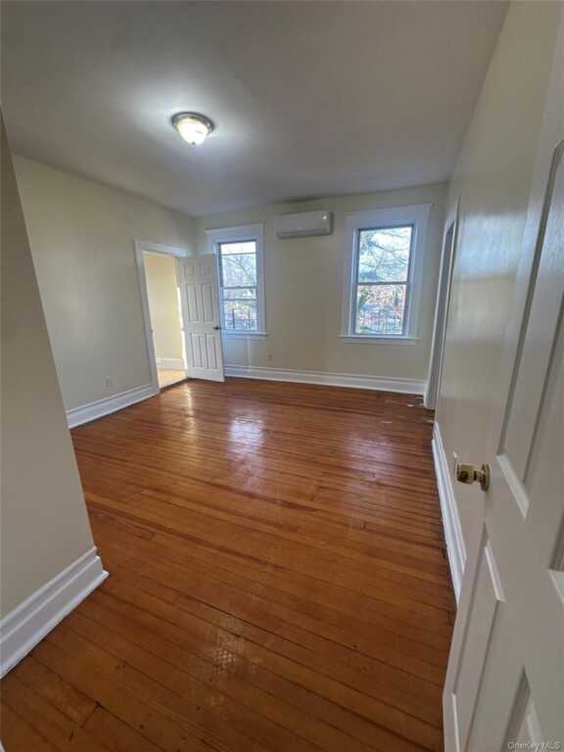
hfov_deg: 85.7
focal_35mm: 14
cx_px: 282
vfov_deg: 102.1
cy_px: 376
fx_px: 304
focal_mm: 2.22
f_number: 2.2
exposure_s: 1/120
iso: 125
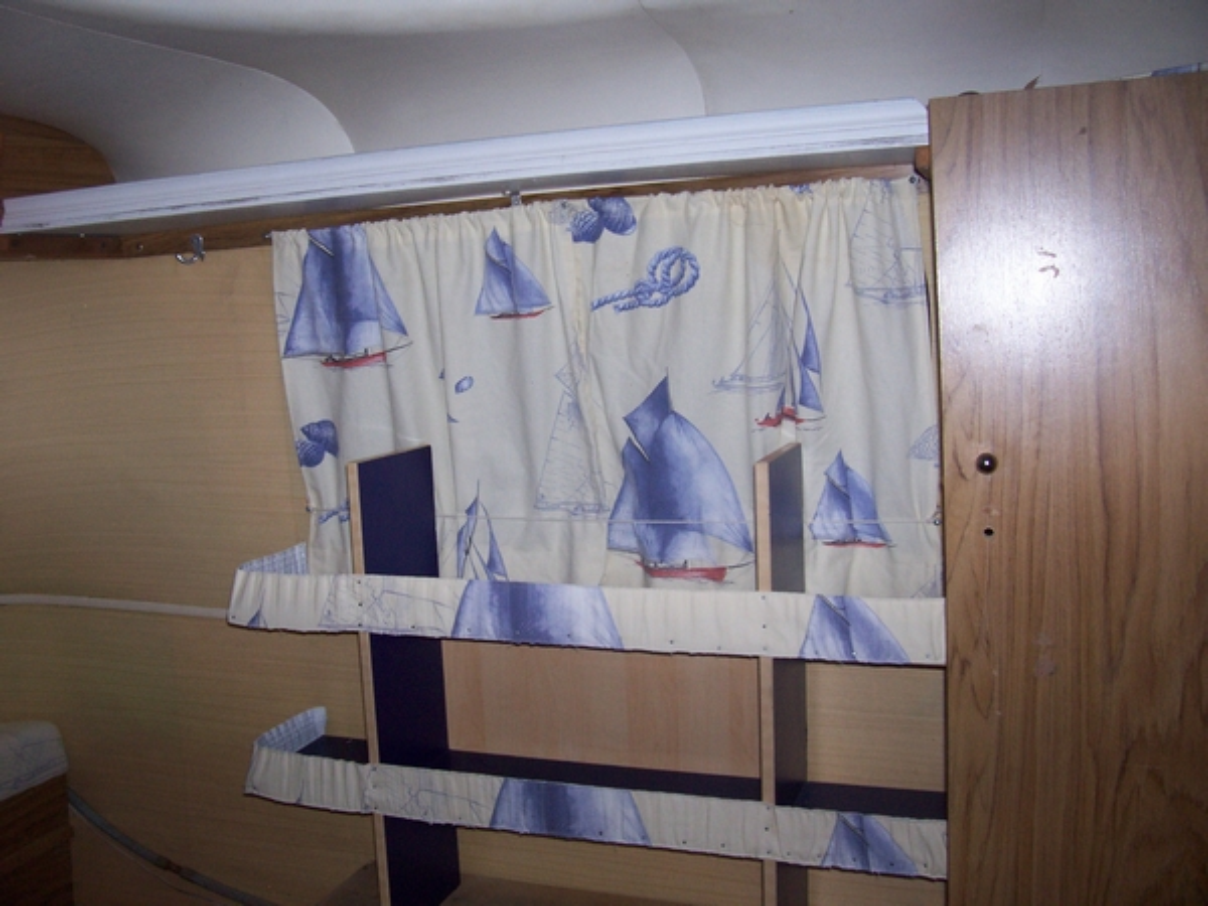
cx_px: 604
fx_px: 1187
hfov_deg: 54.0
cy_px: 453
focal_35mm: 34
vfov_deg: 41.8
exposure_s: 1/112
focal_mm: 5.6
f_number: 2.7
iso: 140
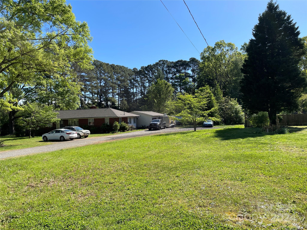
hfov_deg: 67.3
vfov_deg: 53.1
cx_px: 154
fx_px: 231
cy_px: 115
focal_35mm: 26
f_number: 1.6
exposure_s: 1/2564
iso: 32
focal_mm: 4.2
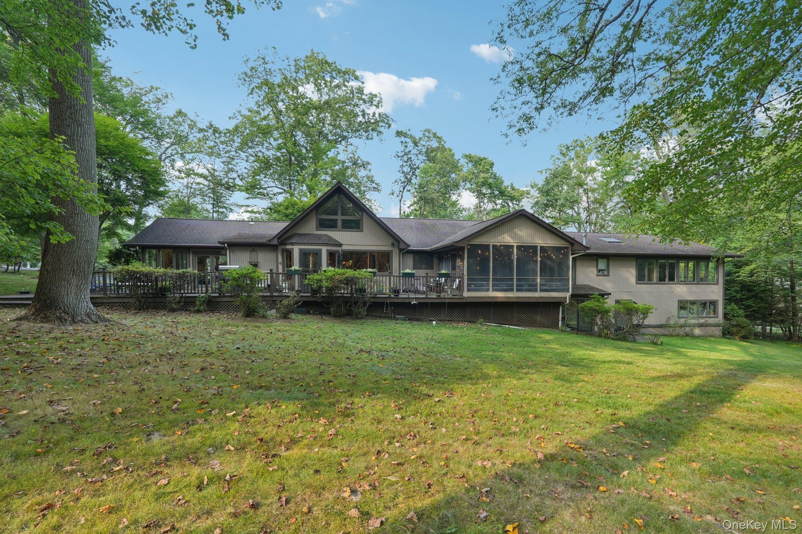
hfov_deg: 95.0
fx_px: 368
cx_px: 401
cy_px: 267
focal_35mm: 16
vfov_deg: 72.0
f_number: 10
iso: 250
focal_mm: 16.5
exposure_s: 1/30
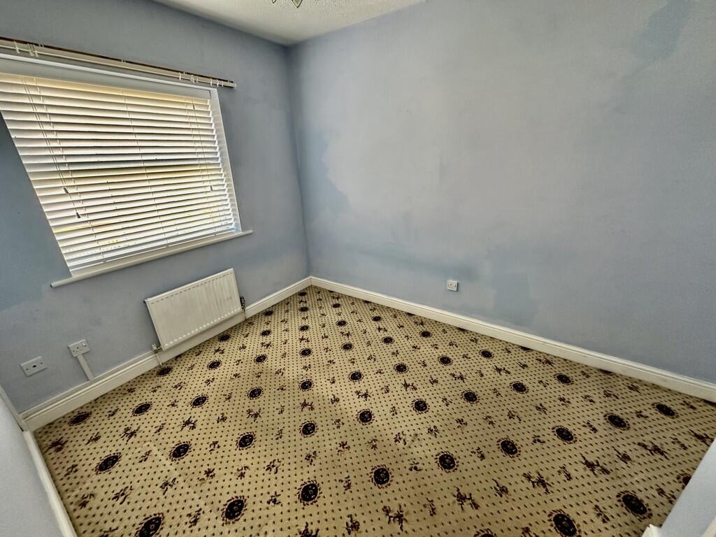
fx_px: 290
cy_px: 268
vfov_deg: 85.7
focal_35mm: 14
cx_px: 358
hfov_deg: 102.1
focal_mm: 2.22
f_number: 2.2
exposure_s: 1/78
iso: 320
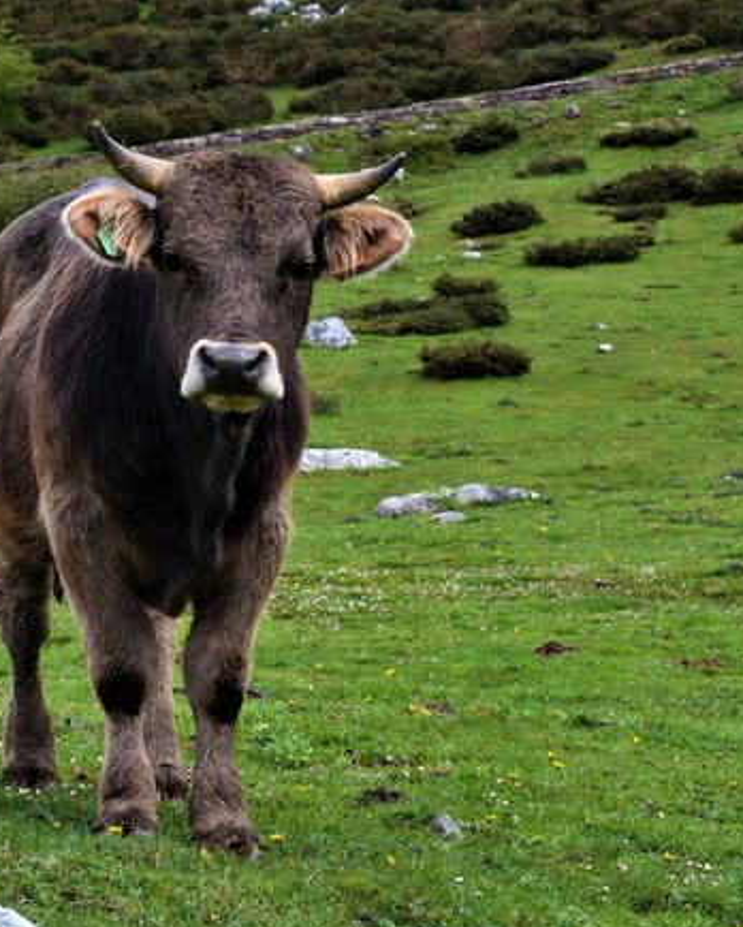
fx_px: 5682
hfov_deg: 7.5
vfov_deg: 9.3
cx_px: 295
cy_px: 391
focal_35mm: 207
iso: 400
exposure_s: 1/320
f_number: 10
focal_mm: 80
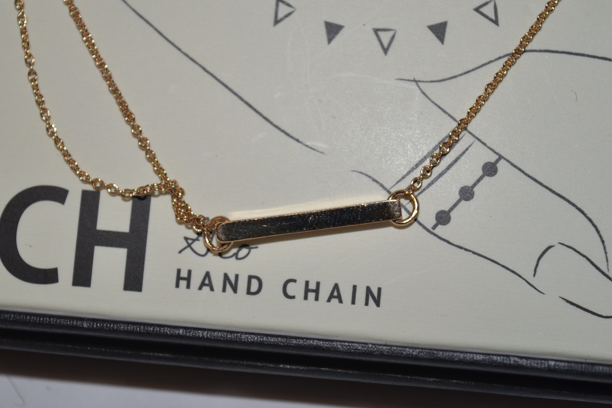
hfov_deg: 20.5
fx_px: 1693
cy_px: 184
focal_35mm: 100
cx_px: 305
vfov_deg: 13.7
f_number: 5.6
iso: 450
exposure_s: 1/60
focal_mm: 55
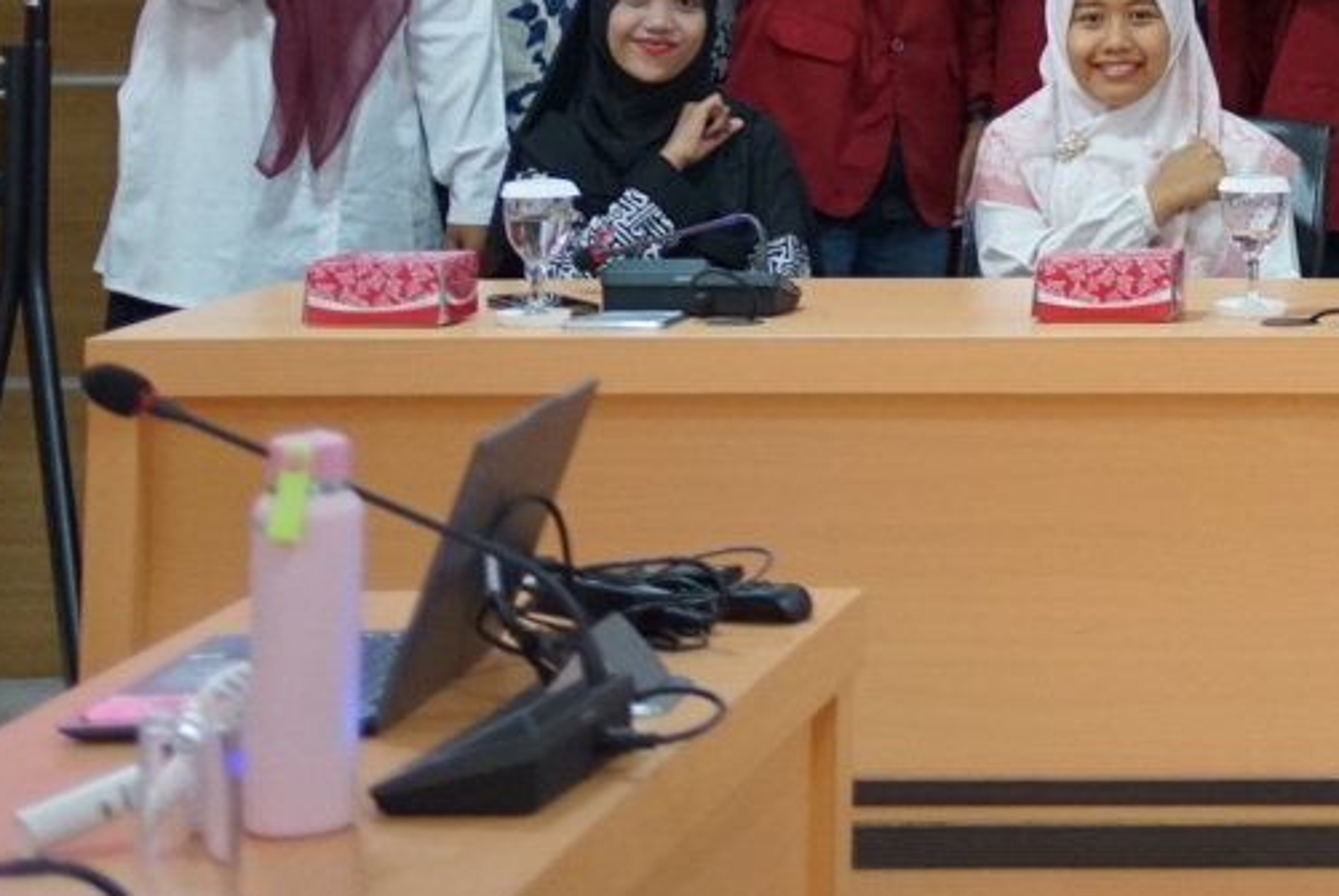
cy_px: -382
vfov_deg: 11.7
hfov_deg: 16.7
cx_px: 1887
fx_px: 4207
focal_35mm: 113
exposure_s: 1/100
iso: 1600
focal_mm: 35
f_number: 1.8
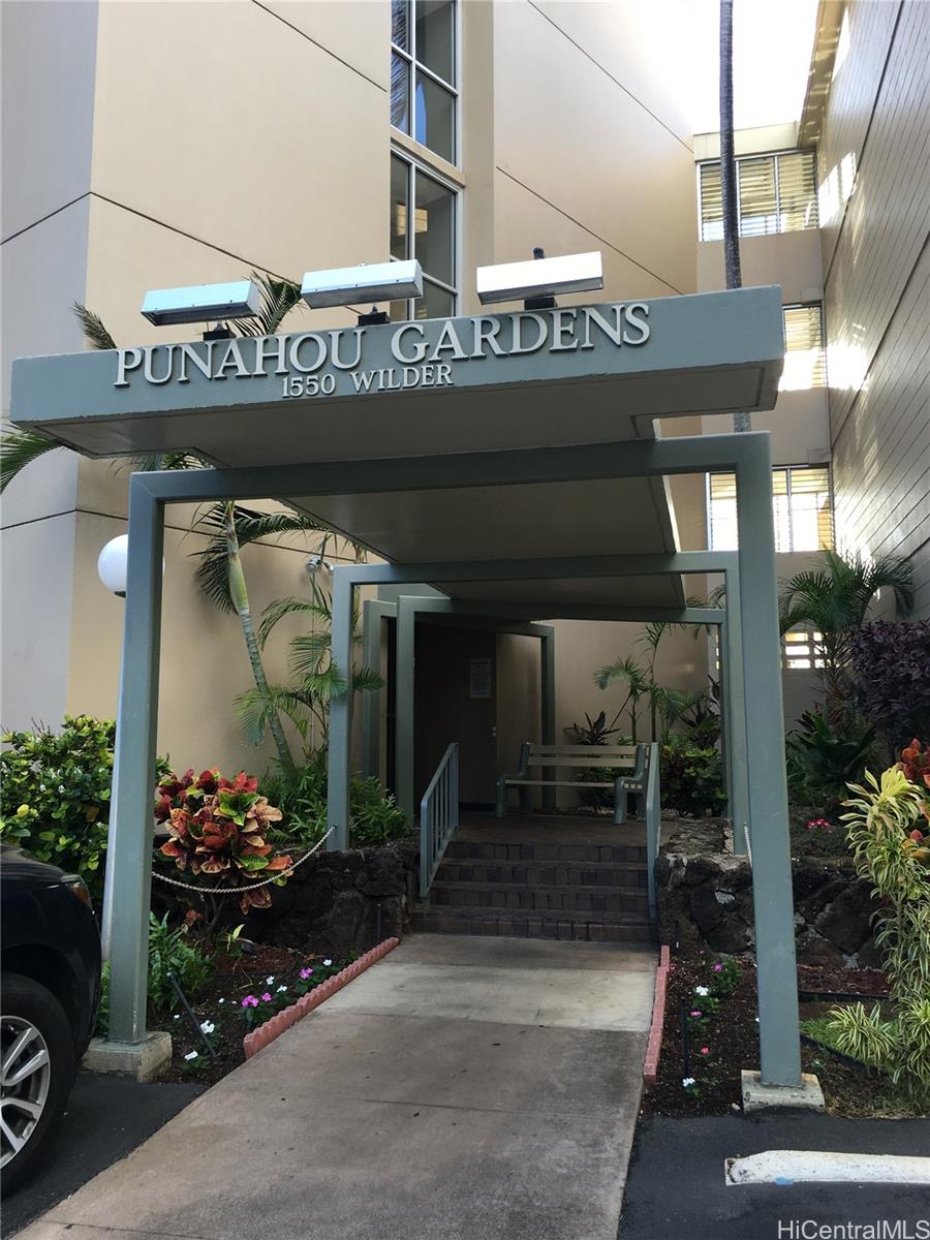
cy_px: 620
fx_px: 1039
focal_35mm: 29
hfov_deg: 48.2
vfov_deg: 61.7
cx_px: 465
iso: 25
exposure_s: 1/120
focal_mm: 4.15
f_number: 2.2
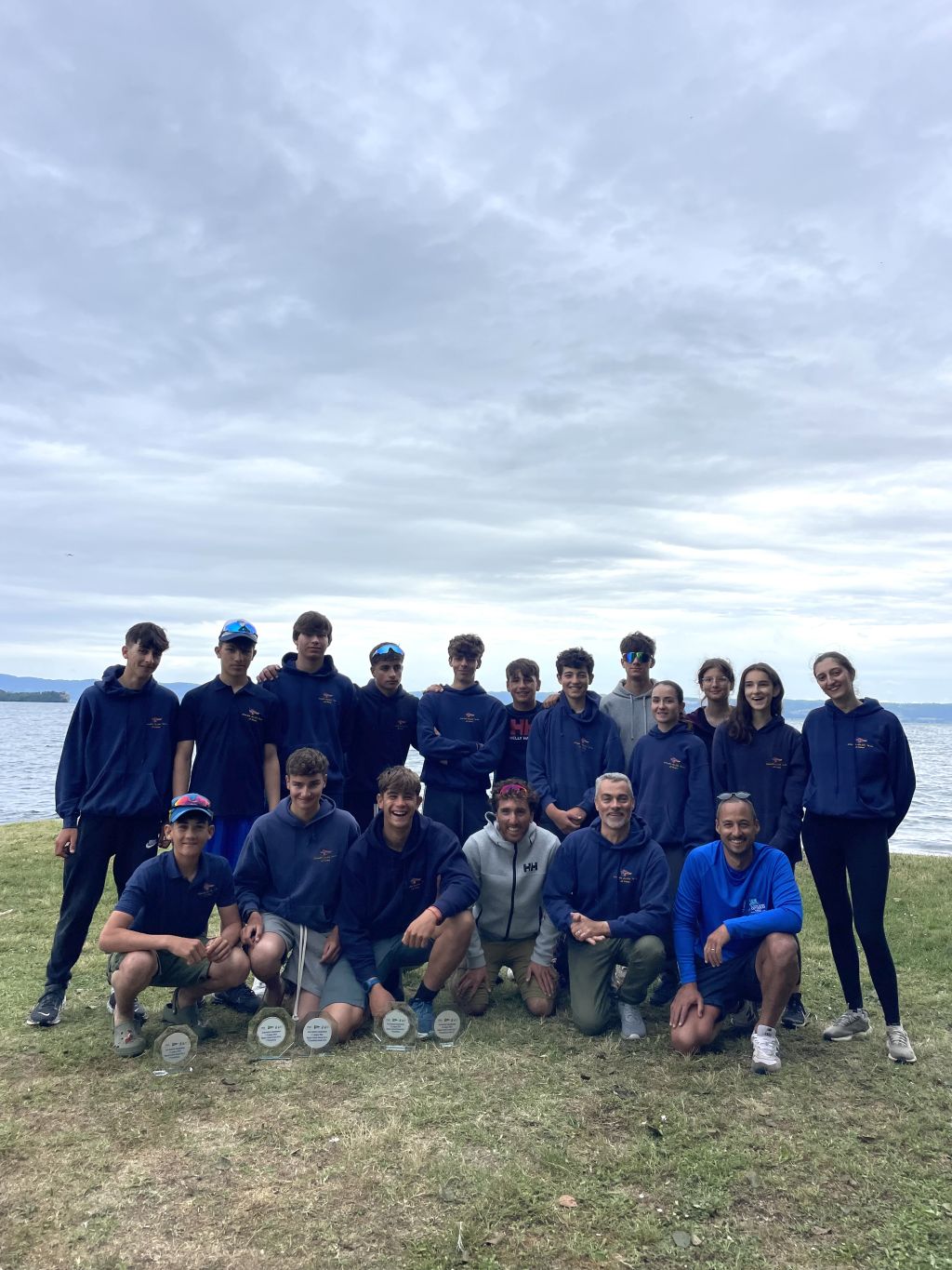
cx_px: 476
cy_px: 635
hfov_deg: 53.1
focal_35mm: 26
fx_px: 953
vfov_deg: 67.3
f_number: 1.6
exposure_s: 1/2618
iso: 32
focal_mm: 4.2
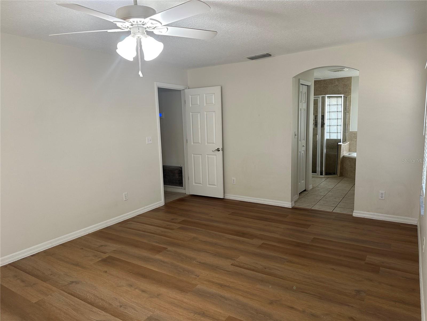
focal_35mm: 24
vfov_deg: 56.8
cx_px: 214
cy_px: 160
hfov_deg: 71.6
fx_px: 296
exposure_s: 1/60
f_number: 1.78
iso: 125
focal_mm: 6.86
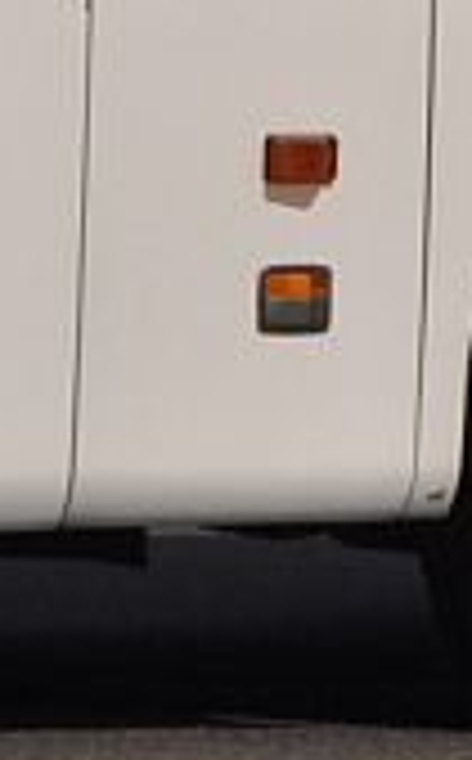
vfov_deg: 3.4
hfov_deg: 2.1
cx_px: 861
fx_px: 12712
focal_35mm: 615
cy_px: -764
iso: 400
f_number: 8
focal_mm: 48
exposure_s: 1/2000
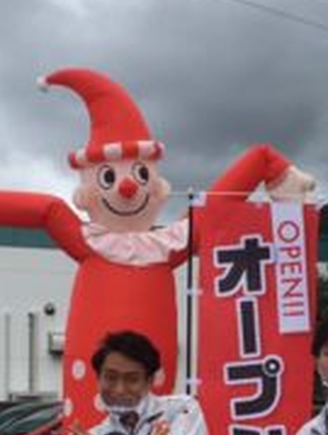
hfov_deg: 15.3
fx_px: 1221
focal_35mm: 97
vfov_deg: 19.8
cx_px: 190
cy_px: 384
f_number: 2.2
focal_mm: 4.15
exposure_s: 1/1425
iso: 25
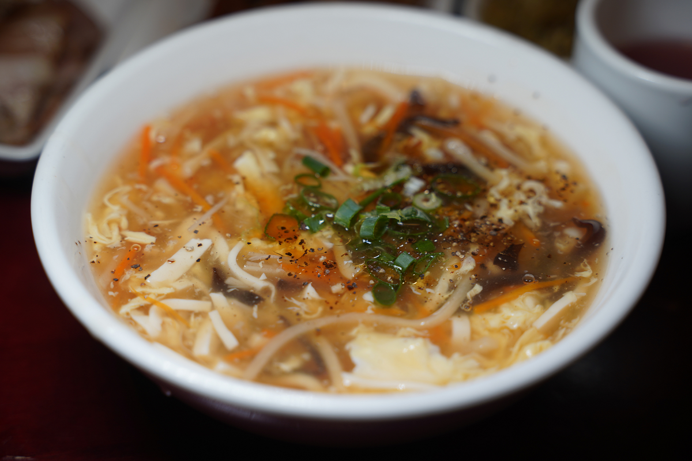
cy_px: 230
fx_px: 1288
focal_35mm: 67
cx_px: 346
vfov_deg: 20.3
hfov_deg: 30.1
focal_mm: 67
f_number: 4
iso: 125
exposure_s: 1/80
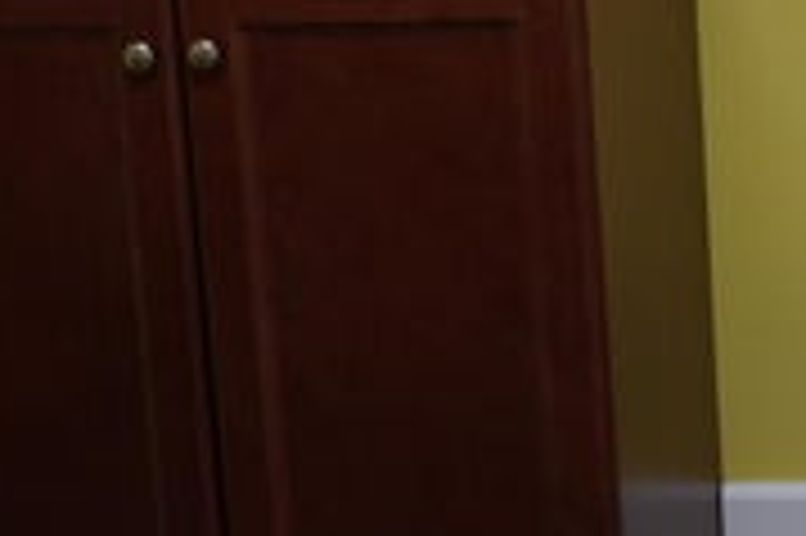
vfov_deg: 10.2
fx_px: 2885
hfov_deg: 14.5
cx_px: 1310
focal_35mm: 129
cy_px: -293
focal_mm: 16
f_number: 1.4
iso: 100
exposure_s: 1/100
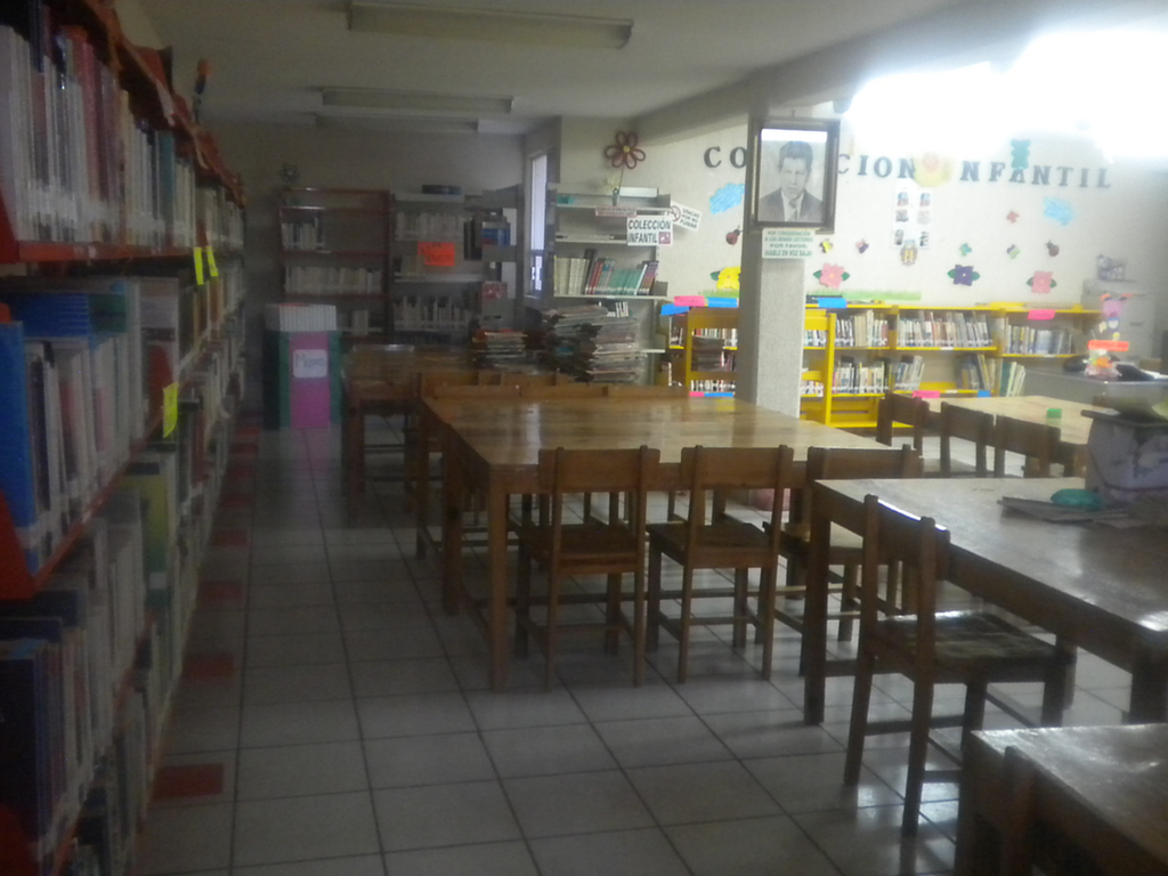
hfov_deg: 52.6
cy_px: 438
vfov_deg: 40.7
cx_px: 584
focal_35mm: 35
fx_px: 1181
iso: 400
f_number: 3.1
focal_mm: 6.3
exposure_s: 1/15.2
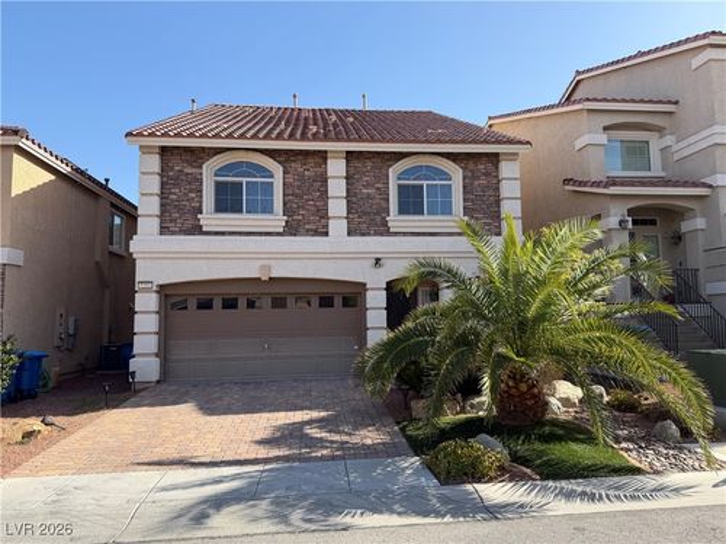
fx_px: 503
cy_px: 272
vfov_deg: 56.8
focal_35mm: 24
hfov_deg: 71.6
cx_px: 363
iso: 80
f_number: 1.78
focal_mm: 6.76
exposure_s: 1/2110
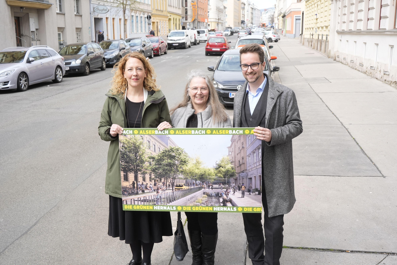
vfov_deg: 33.4
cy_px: 132
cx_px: 198
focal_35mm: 40
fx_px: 441
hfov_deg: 48.5
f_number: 8
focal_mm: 40
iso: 640
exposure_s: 1/400
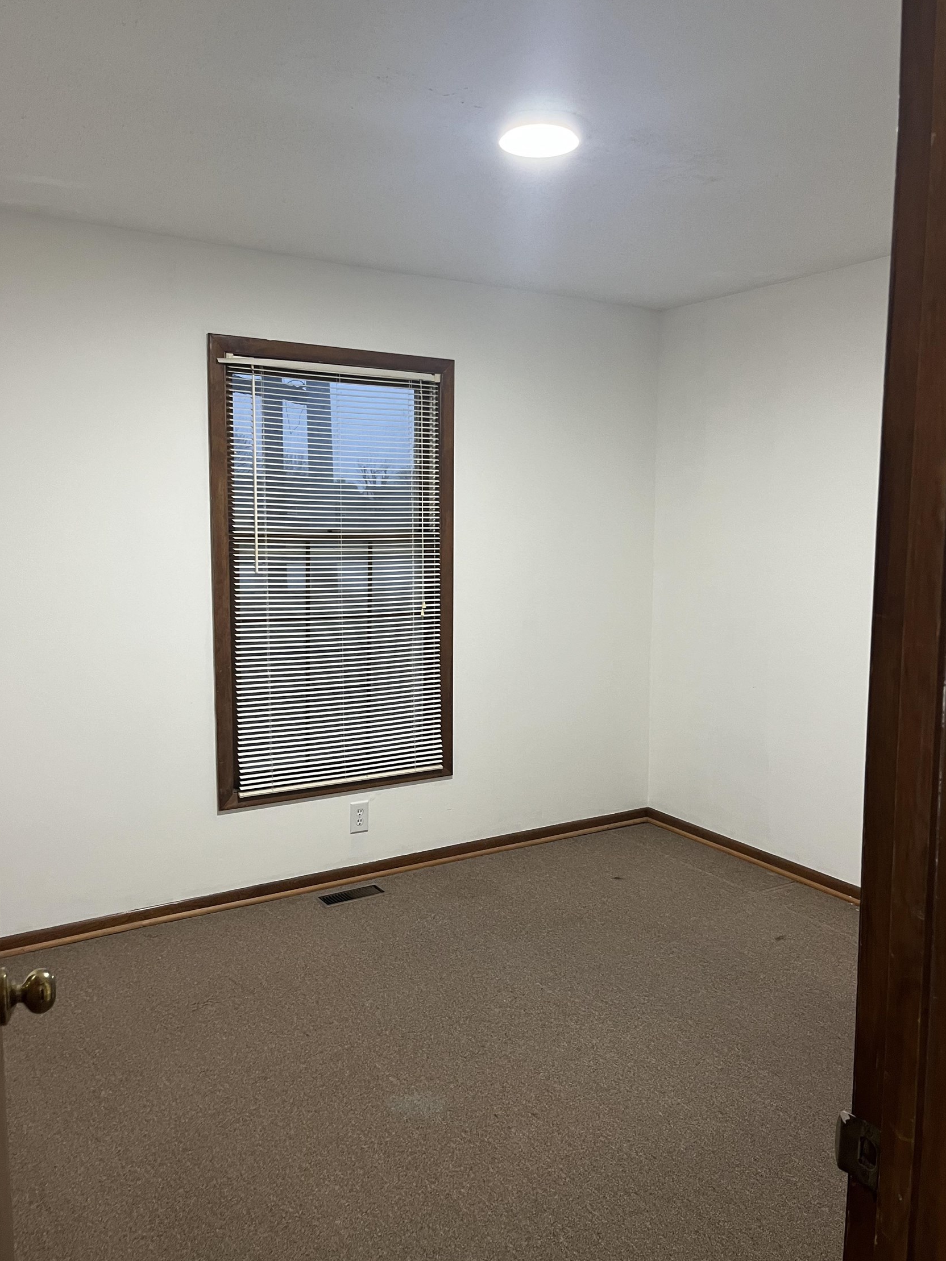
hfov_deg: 51.3
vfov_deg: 65.3
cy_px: 612
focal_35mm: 27
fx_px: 984
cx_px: 486
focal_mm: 5.1
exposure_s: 1/60
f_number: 1.6
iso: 160
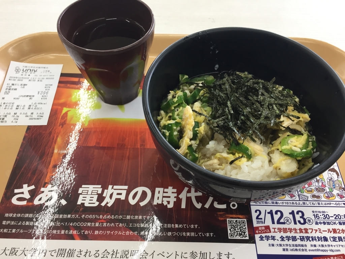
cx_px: 172
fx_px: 289
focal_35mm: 29
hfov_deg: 61.7
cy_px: 130
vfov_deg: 48.2
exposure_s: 1/40
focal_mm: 4.15
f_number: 2.2
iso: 32
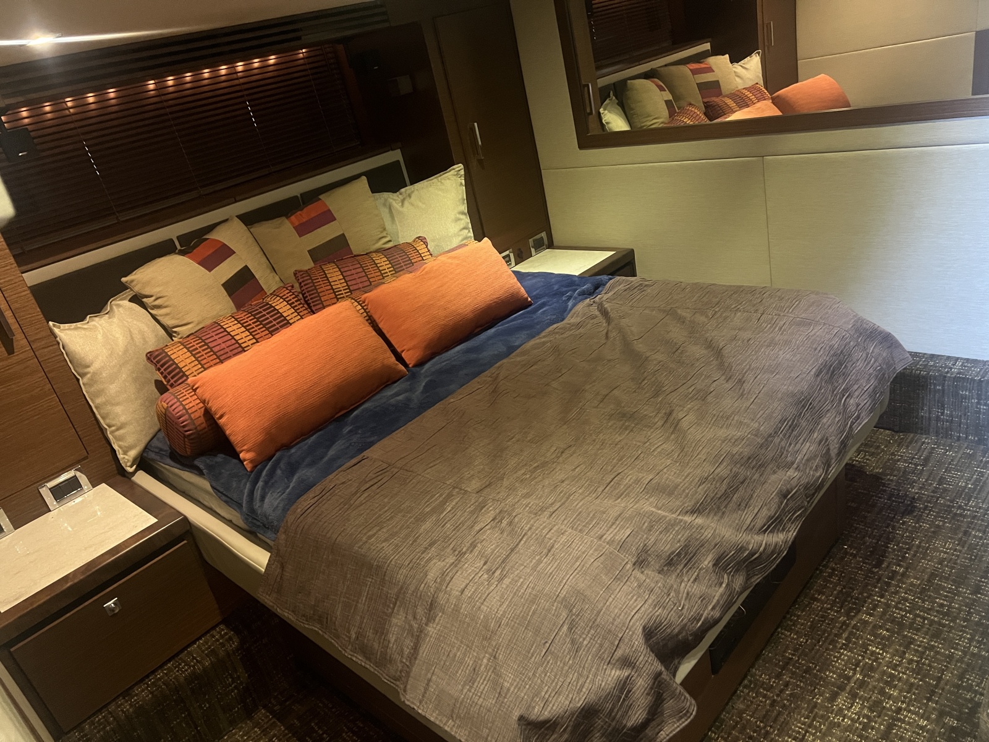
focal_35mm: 26
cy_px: 371
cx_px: 494
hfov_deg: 67.3
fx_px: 743
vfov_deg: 53.1
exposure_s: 1/36
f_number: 1.5
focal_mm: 5.7
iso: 640
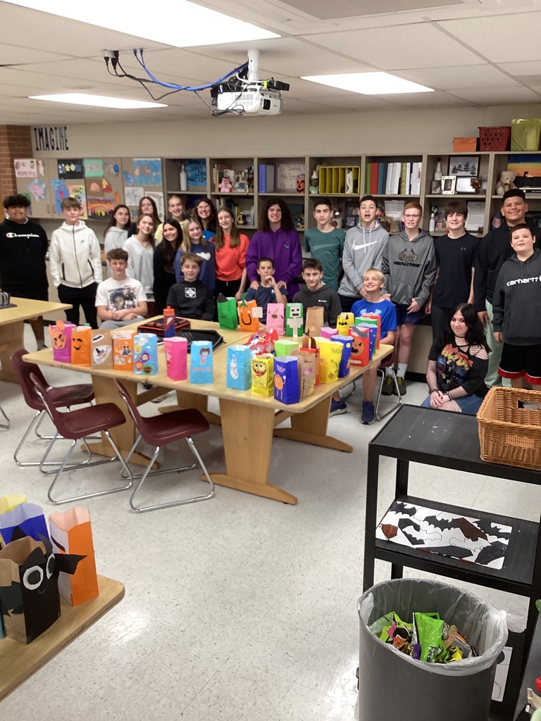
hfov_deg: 45.4
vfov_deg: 58.4
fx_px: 646
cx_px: 270
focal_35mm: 31
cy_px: 360
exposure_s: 1/60
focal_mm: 3.3
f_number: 2.4
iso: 125
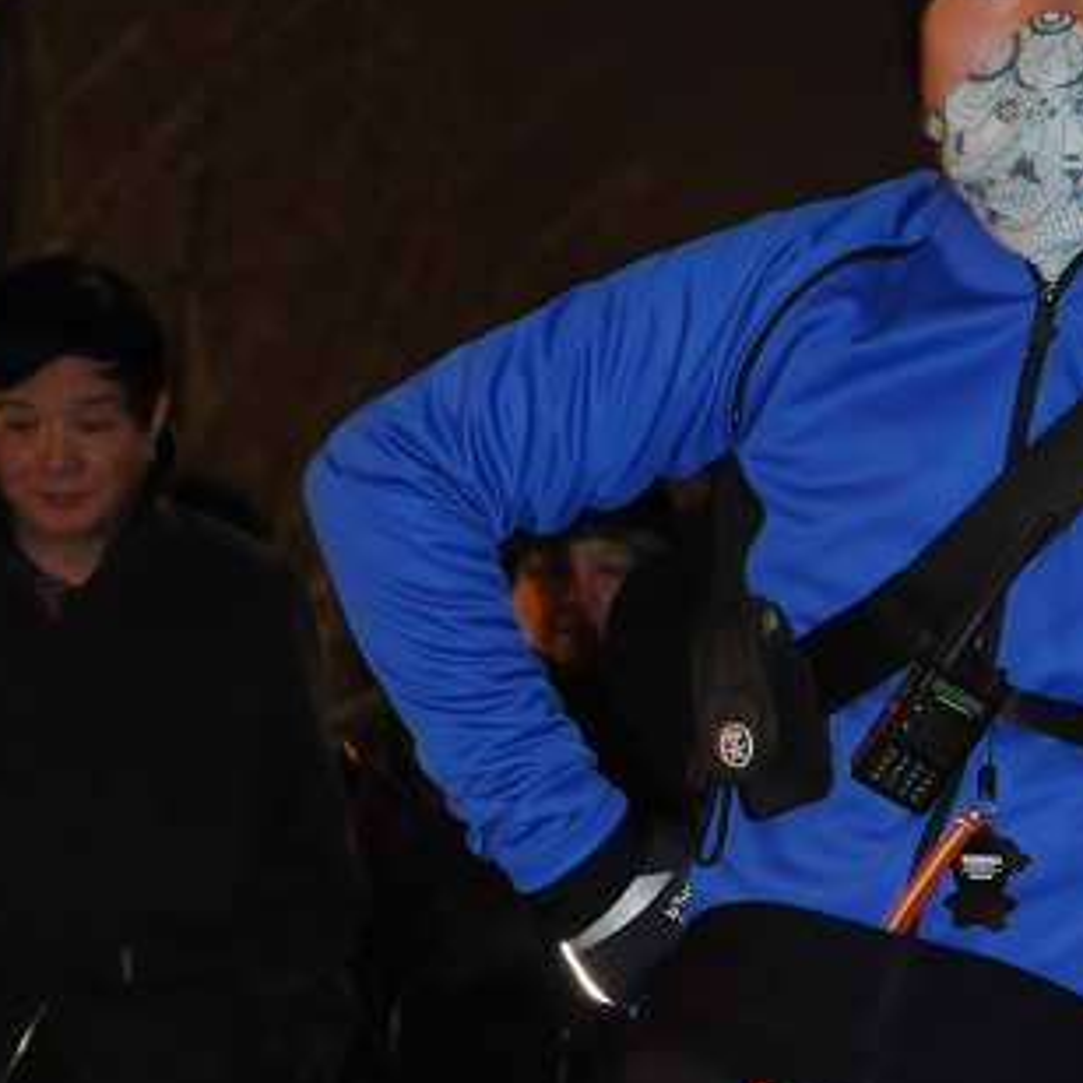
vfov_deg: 9.7
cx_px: 826
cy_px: 935
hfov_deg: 9.7
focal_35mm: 180
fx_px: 6371
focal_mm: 58
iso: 800
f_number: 5.3
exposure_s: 1/10
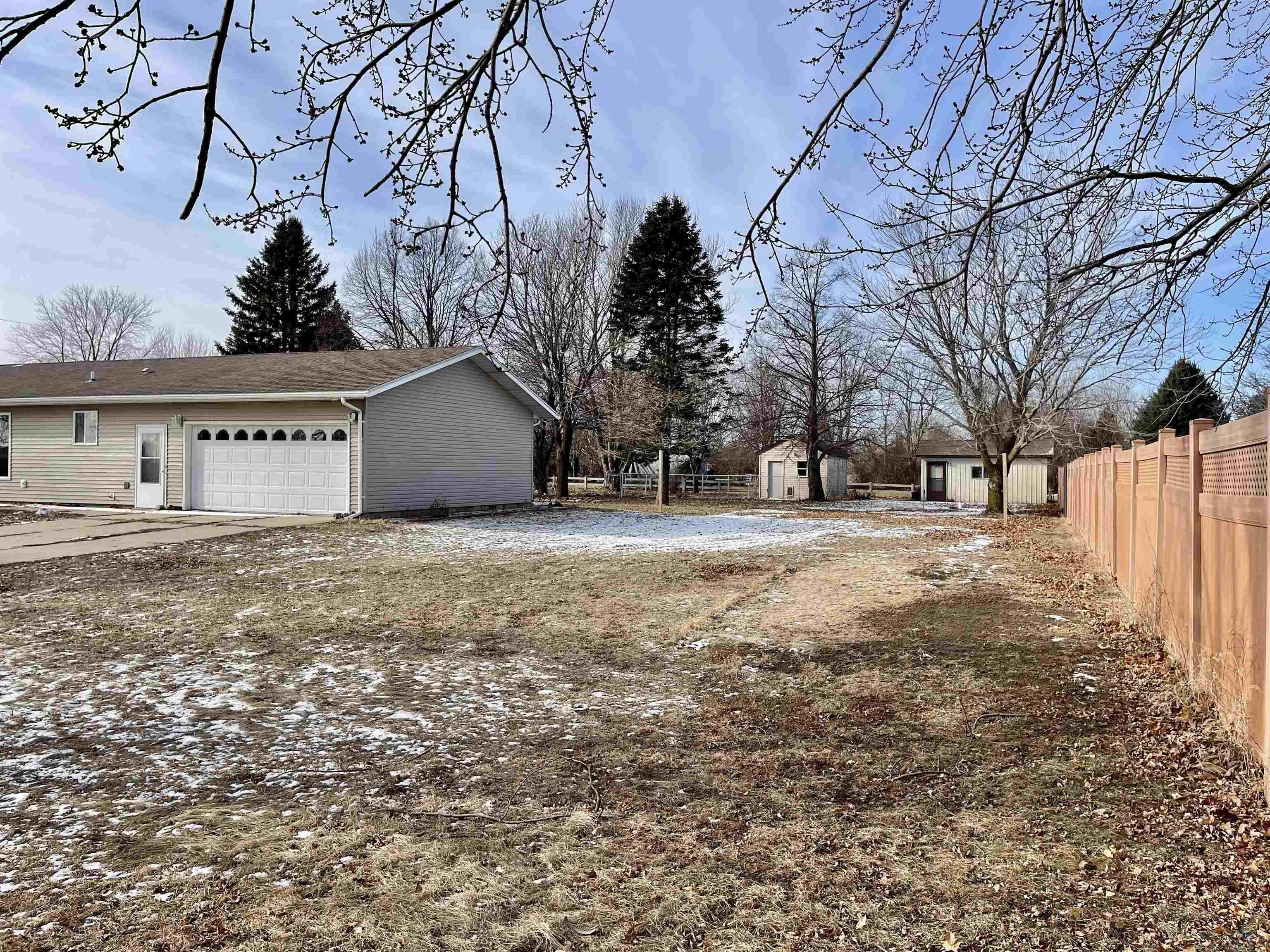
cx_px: 635
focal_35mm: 25
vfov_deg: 54.9
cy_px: 476
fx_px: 917
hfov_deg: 69.4
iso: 32
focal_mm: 5.1
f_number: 1.6
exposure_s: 1/2786
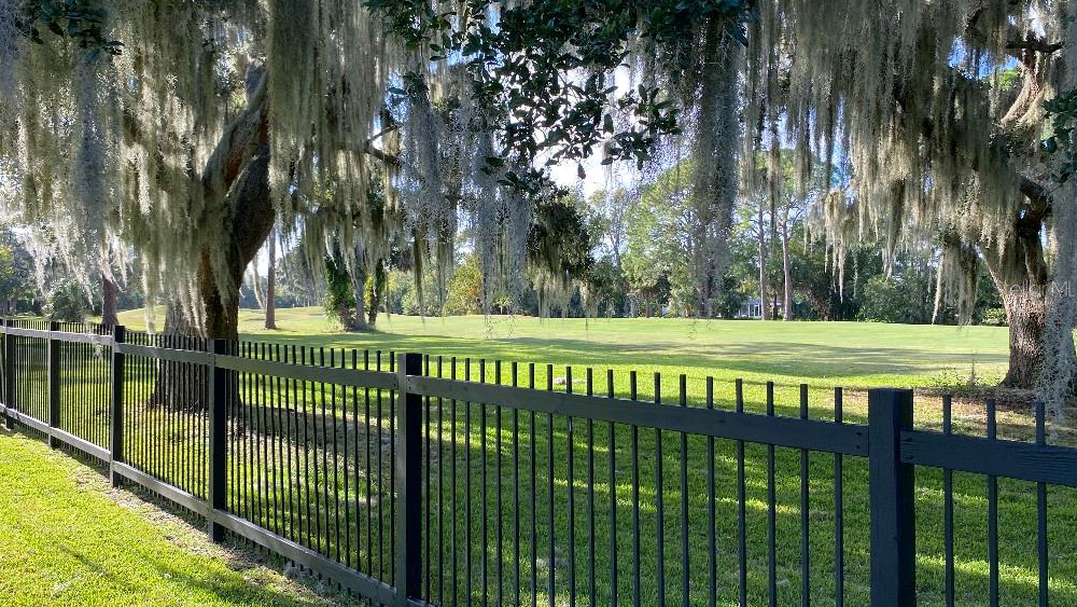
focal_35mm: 29
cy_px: 288
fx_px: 828
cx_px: 542
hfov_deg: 66.1
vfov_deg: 40.2
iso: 32
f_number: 1.8
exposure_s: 1/391
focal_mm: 4.25
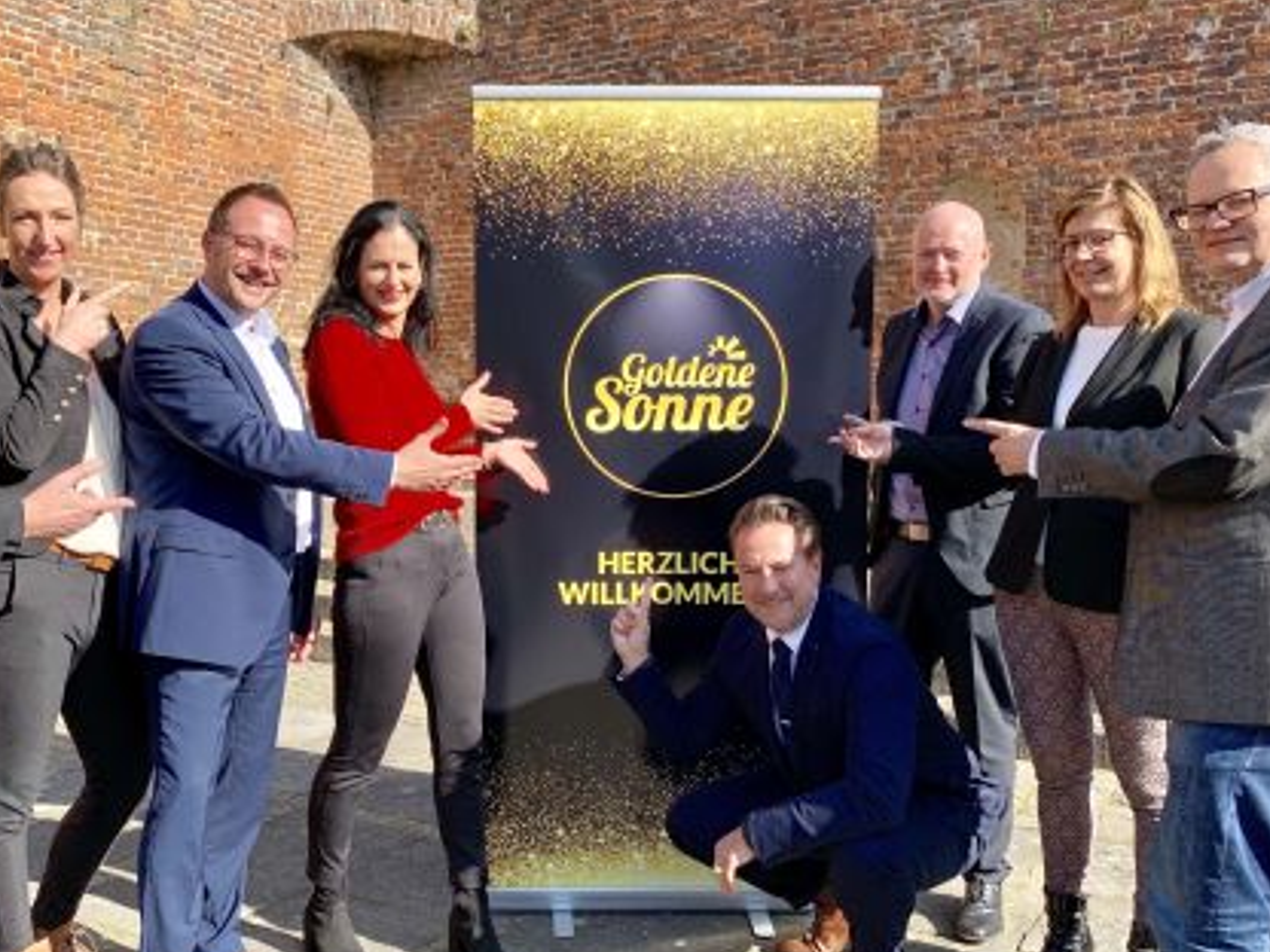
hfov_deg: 52.4
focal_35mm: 35
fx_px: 1284
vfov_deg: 40.7
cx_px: 525
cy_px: 510
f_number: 1.8
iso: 25
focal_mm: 4.25
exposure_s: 1/1332
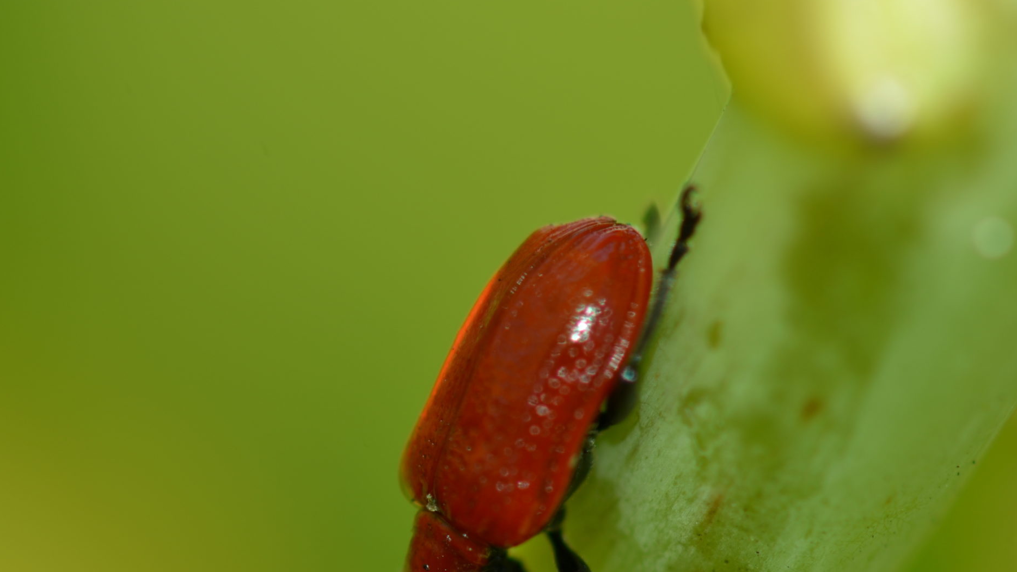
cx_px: 450
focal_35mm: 226
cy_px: 415
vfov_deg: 5.4
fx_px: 6087
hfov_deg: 9.5
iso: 100
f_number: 5.6
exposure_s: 1/250
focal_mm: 105
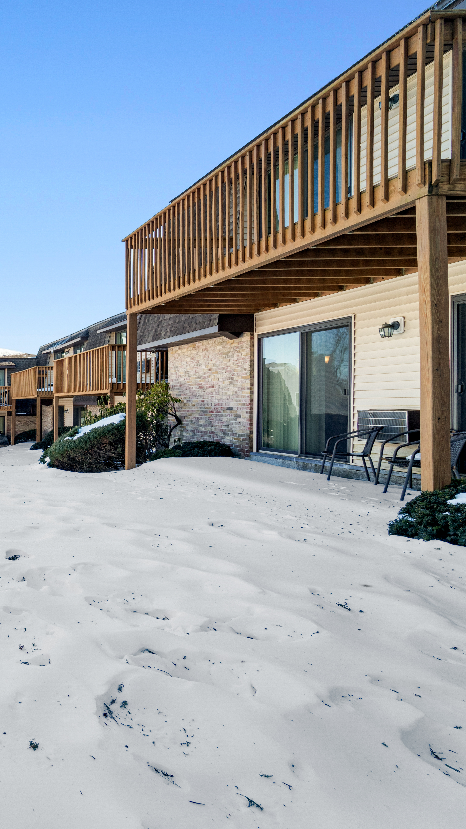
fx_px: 483
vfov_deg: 81.2
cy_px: 414
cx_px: -108
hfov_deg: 37.3
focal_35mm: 22
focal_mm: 14
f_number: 9
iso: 320
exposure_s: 1/125
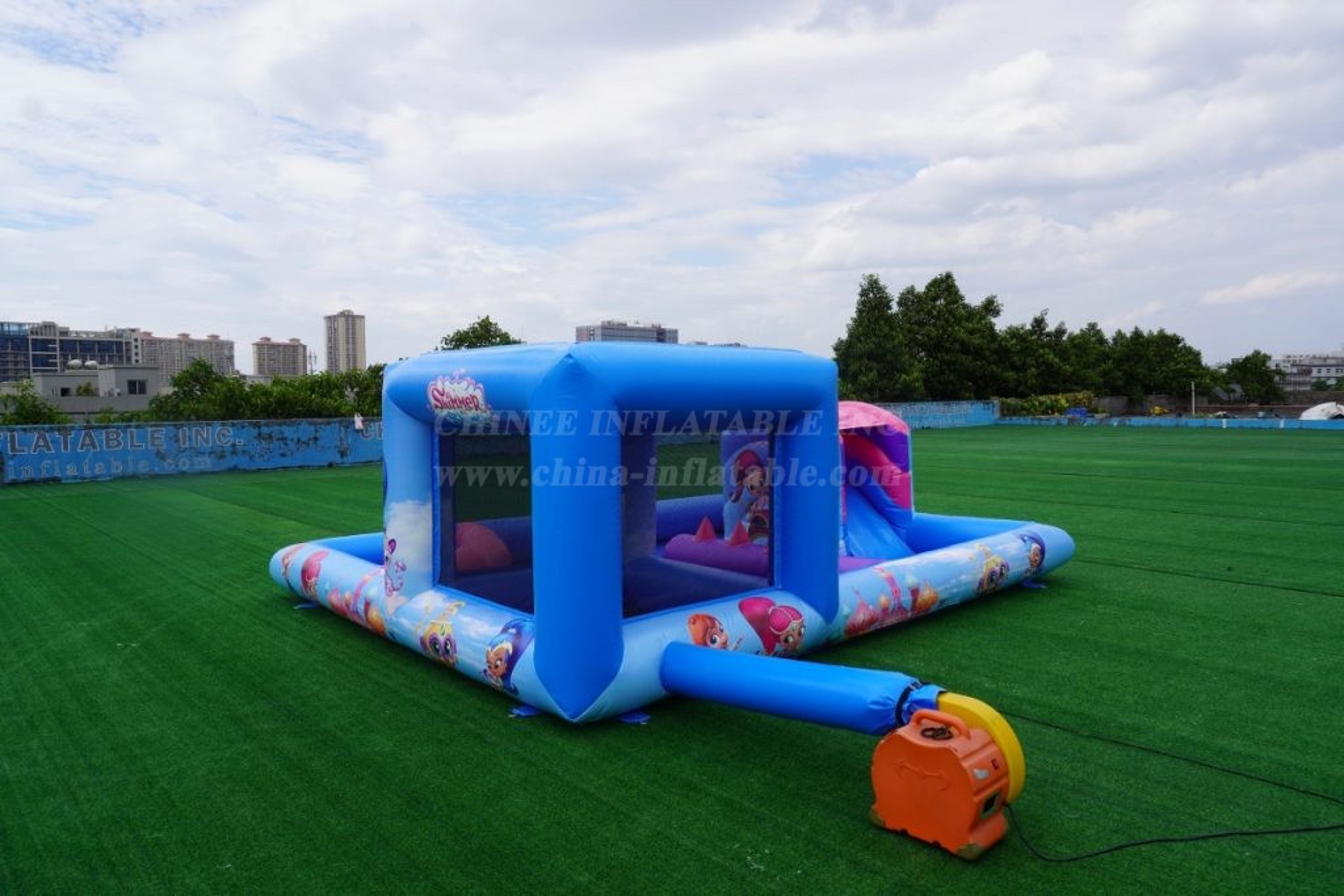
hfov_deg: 73.7
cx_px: 672
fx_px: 896
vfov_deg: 53.1
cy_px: 448
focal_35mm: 24
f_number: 10
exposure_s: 1/200
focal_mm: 16
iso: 100
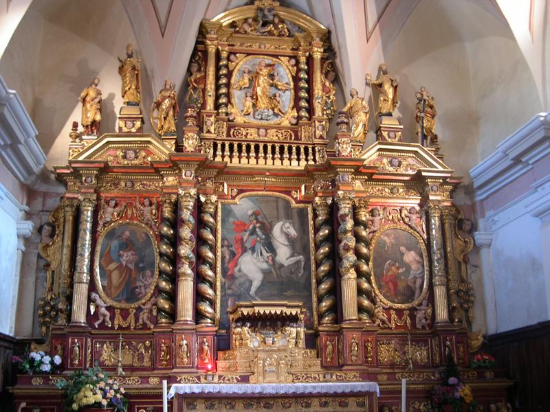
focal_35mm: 38
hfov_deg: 49.0
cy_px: 206
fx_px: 604
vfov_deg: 37.7
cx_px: 275
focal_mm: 8
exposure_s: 1/4.3
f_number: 2.8
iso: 132
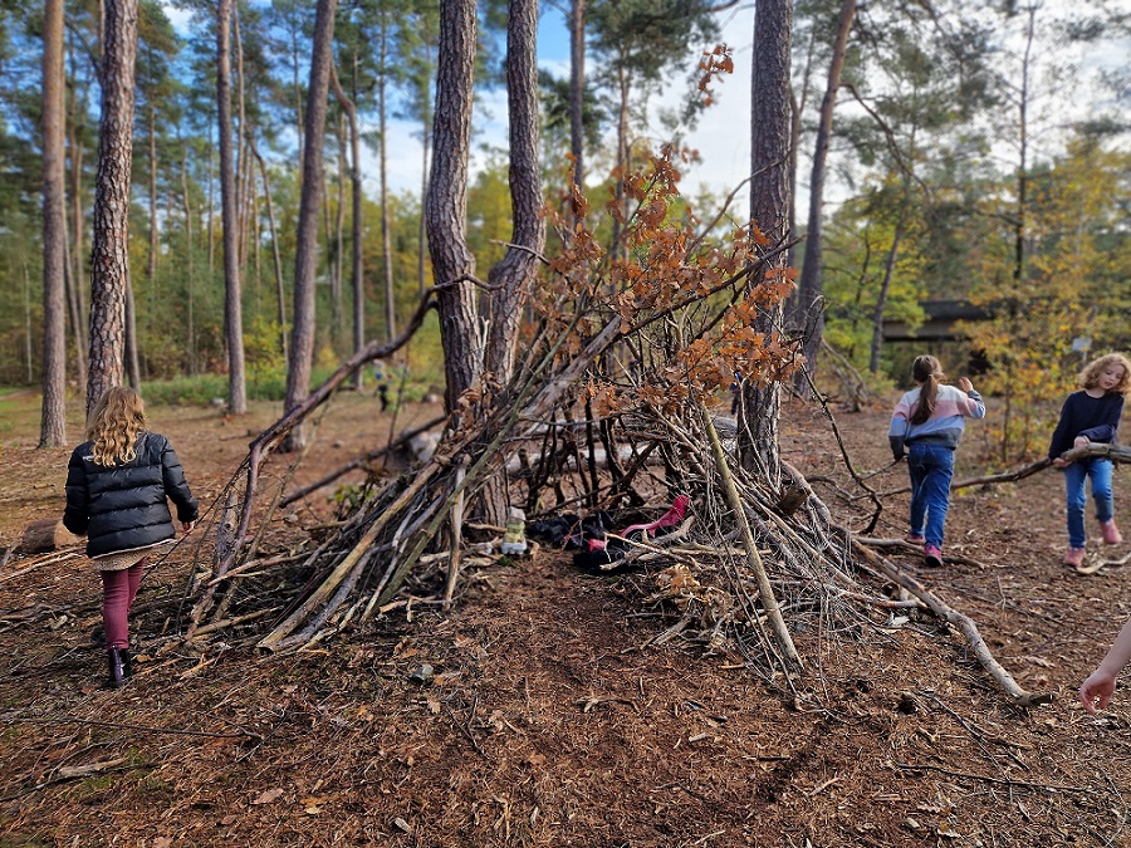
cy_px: 424
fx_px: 751
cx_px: 566
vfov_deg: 58.9
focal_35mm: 23
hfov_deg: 73.9
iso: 50
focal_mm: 5.4
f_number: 1.8
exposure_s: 1/237
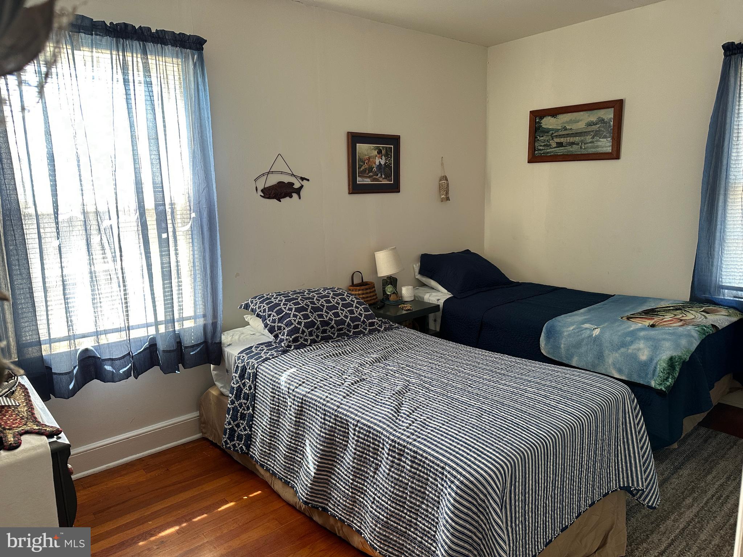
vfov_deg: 56.8
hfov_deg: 71.6
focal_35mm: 24
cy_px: 278
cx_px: 372
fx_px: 515
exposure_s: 1/121
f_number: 1.78
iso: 200
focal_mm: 6.86
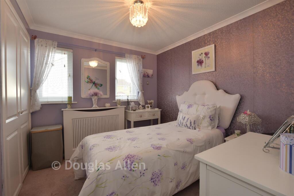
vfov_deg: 77.3
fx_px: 123
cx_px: 147
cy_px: 98
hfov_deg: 100.4
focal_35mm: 15
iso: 125
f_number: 8
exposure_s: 1/8
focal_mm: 10
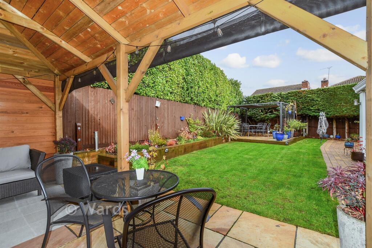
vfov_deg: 77.3
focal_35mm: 15
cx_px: 186
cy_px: 124
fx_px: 155
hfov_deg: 100.4
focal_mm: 10
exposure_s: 1/250
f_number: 6.3
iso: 320
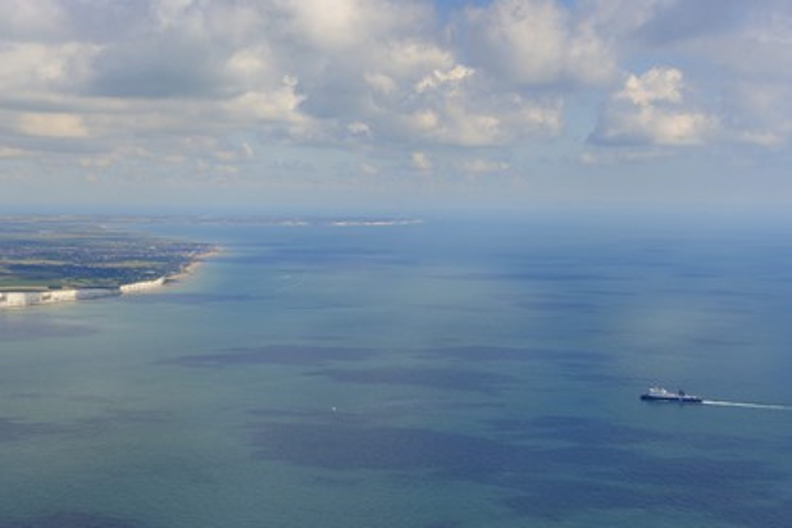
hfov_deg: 28.8
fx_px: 1540
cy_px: 264
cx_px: 396
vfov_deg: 19.5
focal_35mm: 70
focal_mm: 70
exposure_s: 1/800
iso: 400
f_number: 9
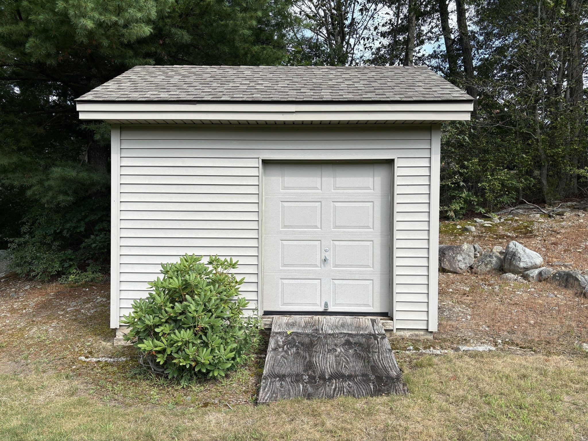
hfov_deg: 67.3
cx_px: 294
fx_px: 442
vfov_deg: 53.1
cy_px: 220
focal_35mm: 26
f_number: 1.6
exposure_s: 1/1590
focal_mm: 5.96
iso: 50
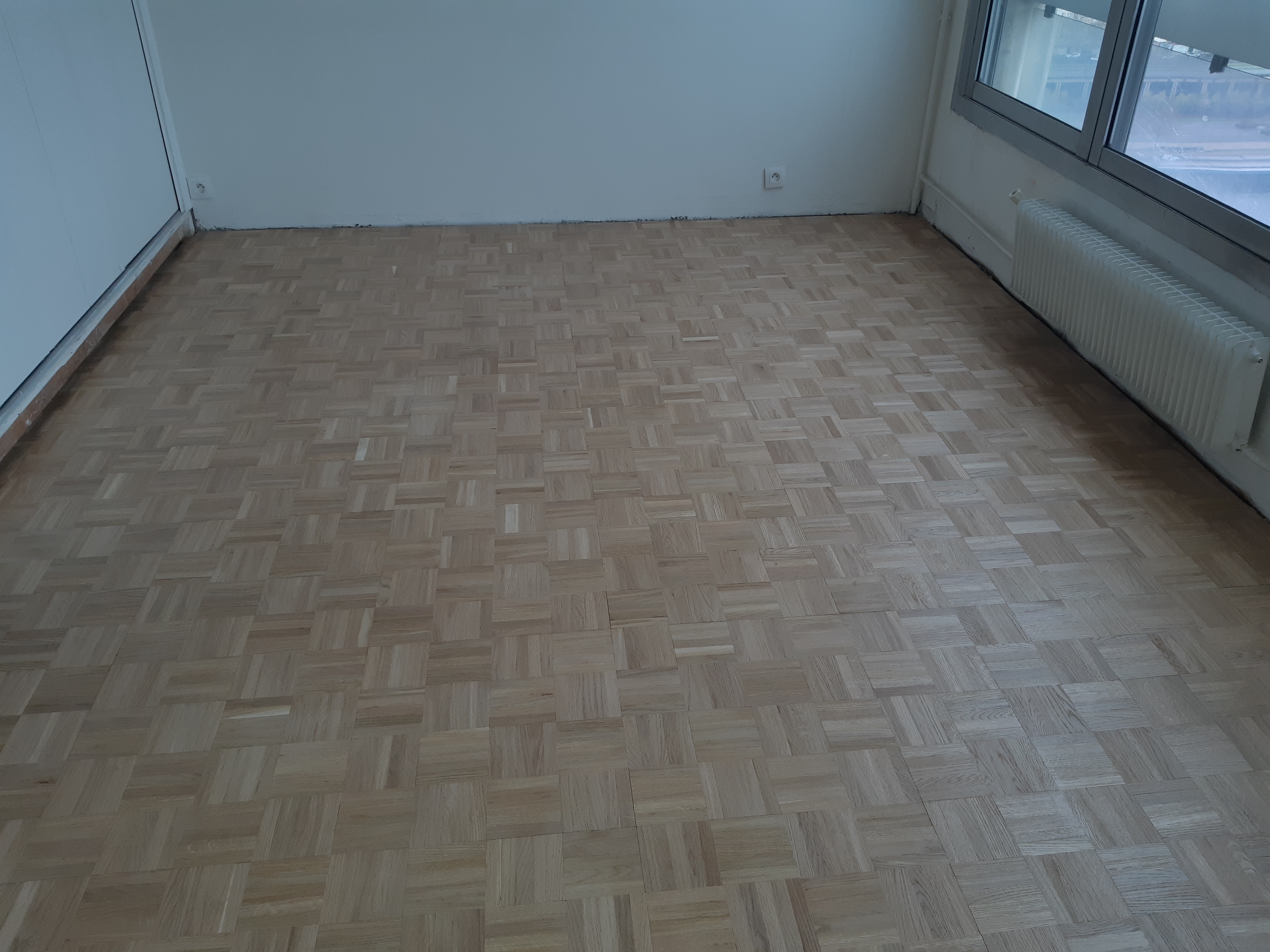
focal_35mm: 26
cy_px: 476
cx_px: 635
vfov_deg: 53.1
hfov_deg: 67.3
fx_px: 954
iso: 50
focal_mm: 3.93
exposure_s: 1/60
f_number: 1.7
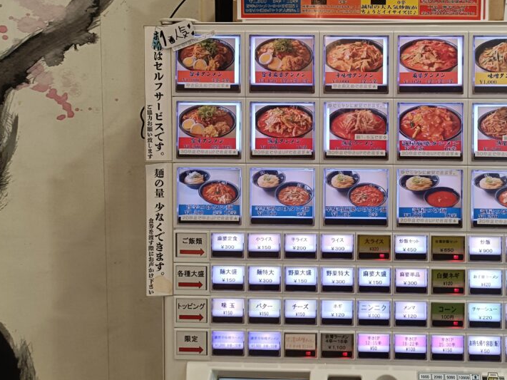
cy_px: 112
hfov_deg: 49.9
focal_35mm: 36
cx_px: 361
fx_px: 527
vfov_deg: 38.9
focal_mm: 4.7
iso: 400
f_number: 1.7
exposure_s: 1/60
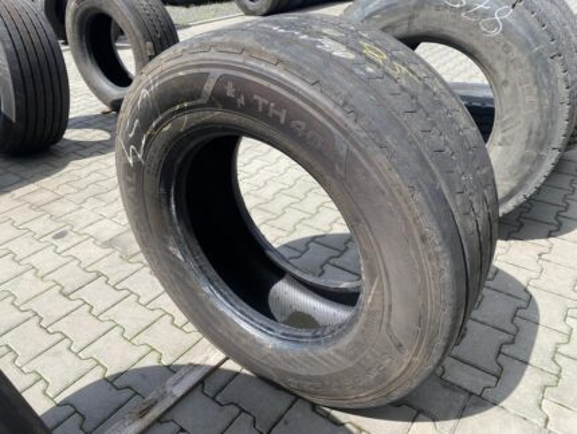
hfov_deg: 67.3
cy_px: 217
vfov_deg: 53.1
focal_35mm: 26
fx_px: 434
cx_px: 288
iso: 32
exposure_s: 1/1245
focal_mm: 4.25
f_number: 1.8
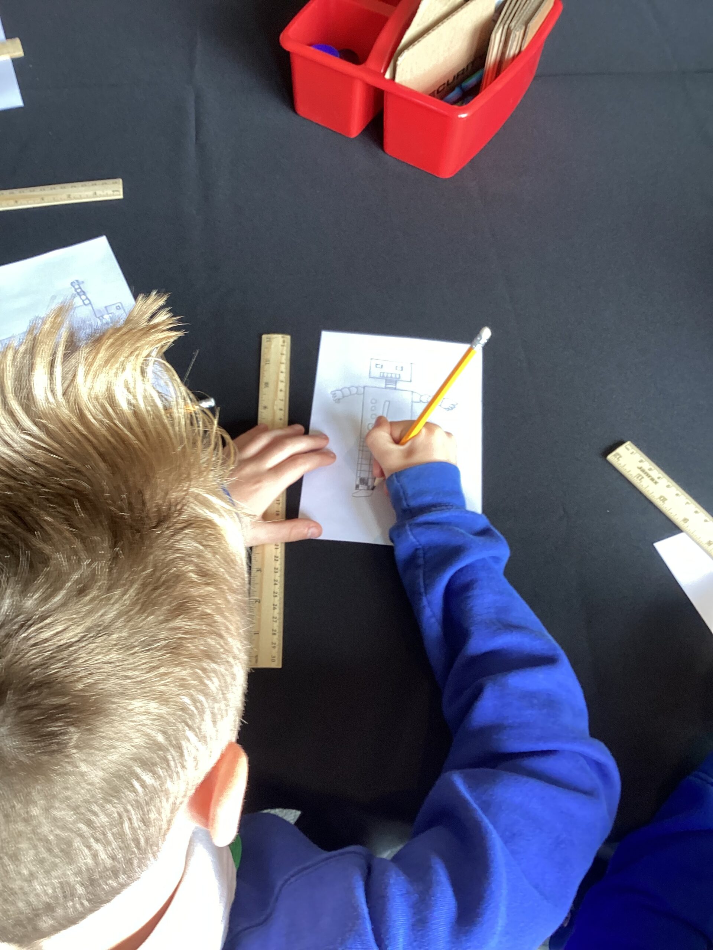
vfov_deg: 58.4
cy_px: 475
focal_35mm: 31
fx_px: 851
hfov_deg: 45.4
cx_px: 356
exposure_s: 1/50
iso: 64
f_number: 2.4
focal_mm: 3.3
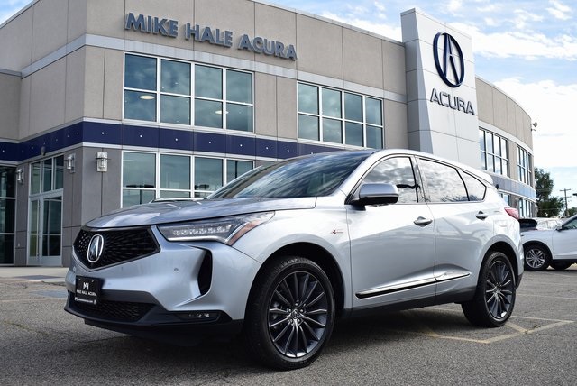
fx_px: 602
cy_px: 193
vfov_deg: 35.6
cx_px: 288
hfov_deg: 51.2
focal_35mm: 38
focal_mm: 25
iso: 100
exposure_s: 1/250
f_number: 8
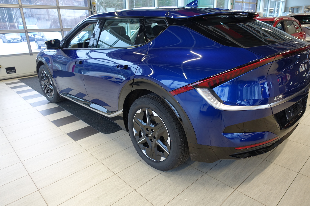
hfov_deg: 73.7
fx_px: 207
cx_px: 155
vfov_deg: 53.1
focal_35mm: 24
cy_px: 103
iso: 125
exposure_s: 1/30
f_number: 1.8
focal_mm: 8.8
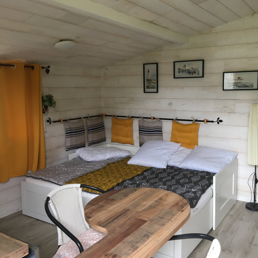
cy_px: 130
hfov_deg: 47.2
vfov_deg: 47.2
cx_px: 136
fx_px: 295
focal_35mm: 35
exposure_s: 1/33
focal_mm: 4.15
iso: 80
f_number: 2.2
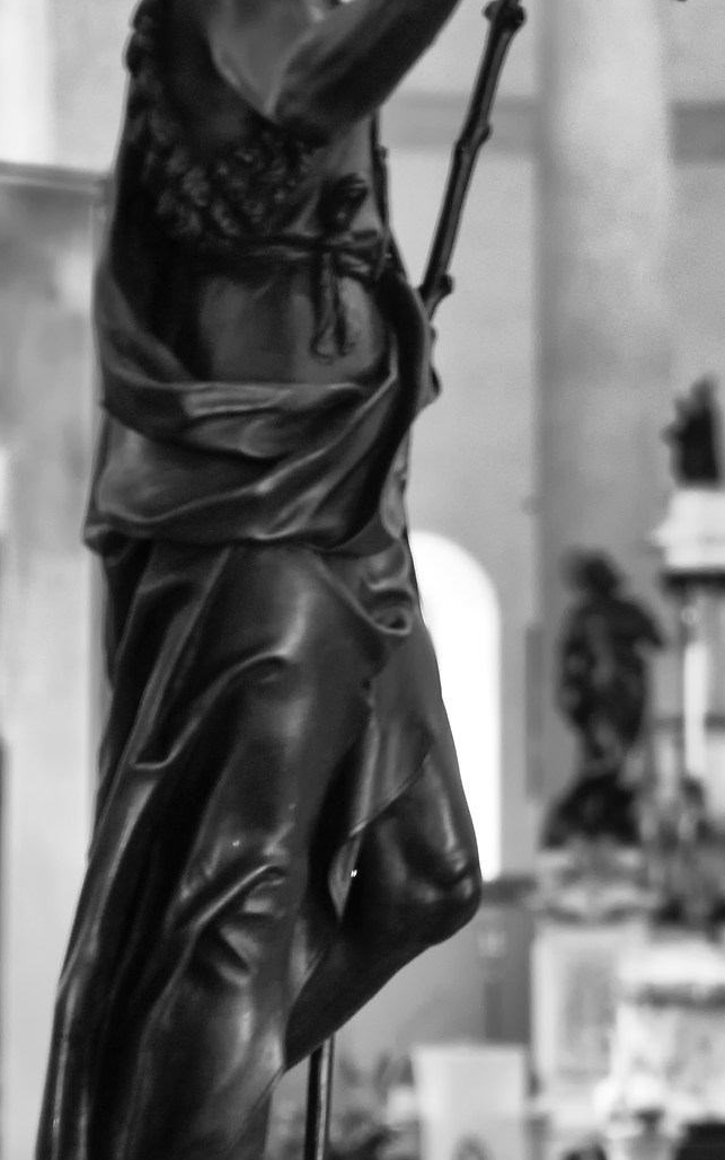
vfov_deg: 9.8
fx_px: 6766
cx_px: 669
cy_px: 599
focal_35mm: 214
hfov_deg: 6.1
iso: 800
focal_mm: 60
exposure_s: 1/8
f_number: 5.3
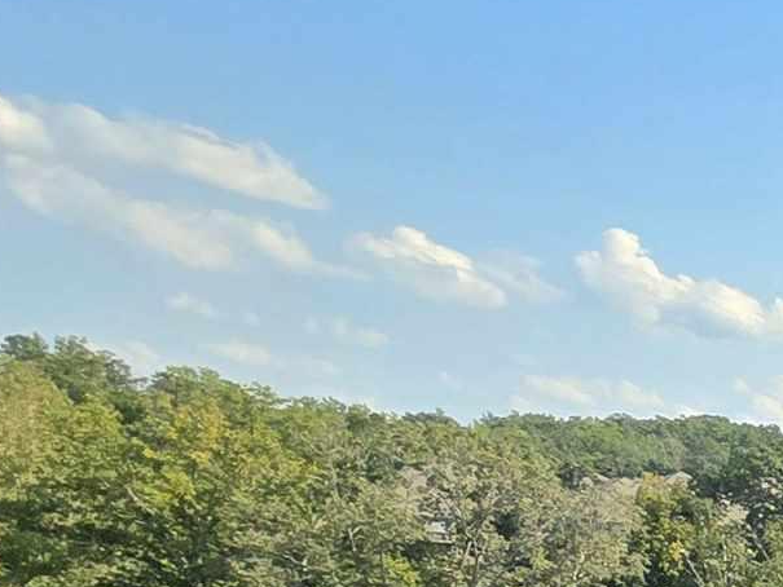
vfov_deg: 18.2
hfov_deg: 16.7
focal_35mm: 66
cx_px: 1741
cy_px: 1016
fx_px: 1493
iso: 50
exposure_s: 1/3333
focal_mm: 2.2
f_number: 2.2
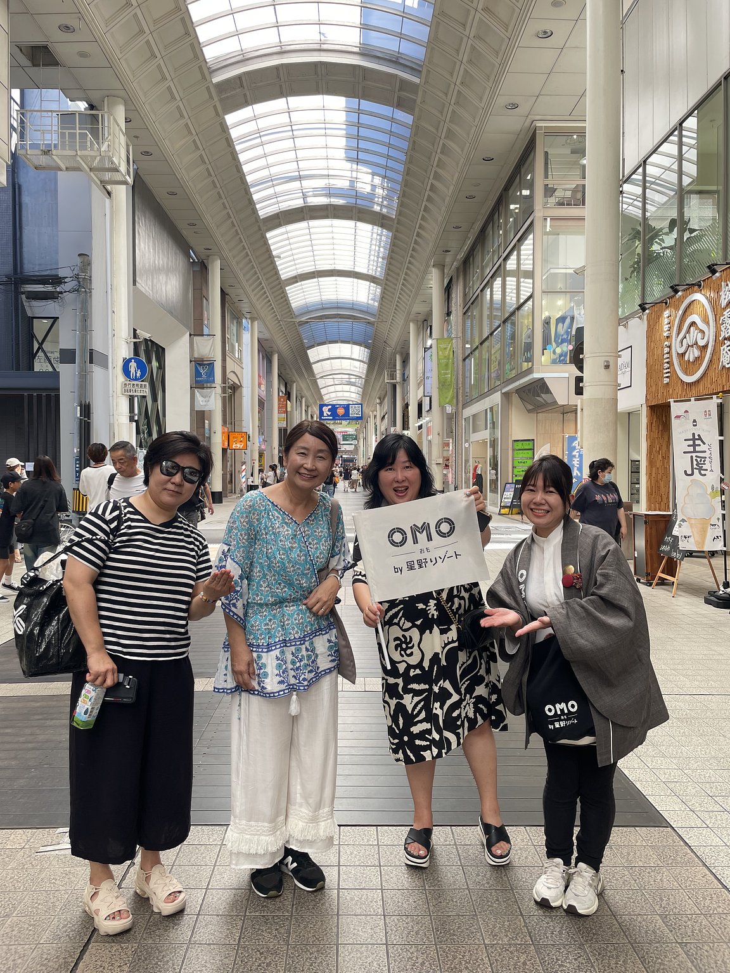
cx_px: 365
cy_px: 486
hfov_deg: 53.1
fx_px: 731
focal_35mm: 26
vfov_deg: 67.3
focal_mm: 4.2
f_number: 1.6
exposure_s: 1/155
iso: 32
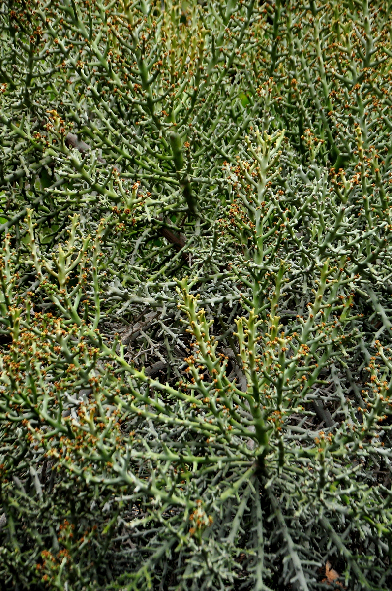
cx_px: 196
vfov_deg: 13.1
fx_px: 2579
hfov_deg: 8.7
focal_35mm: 158
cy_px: 296
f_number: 5.6
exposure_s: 1/400
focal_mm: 105
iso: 400
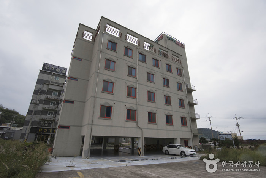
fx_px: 126
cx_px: 133
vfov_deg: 70.5
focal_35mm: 17
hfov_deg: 93.3
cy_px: 89
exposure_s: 1/800
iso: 400
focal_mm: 17
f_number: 14
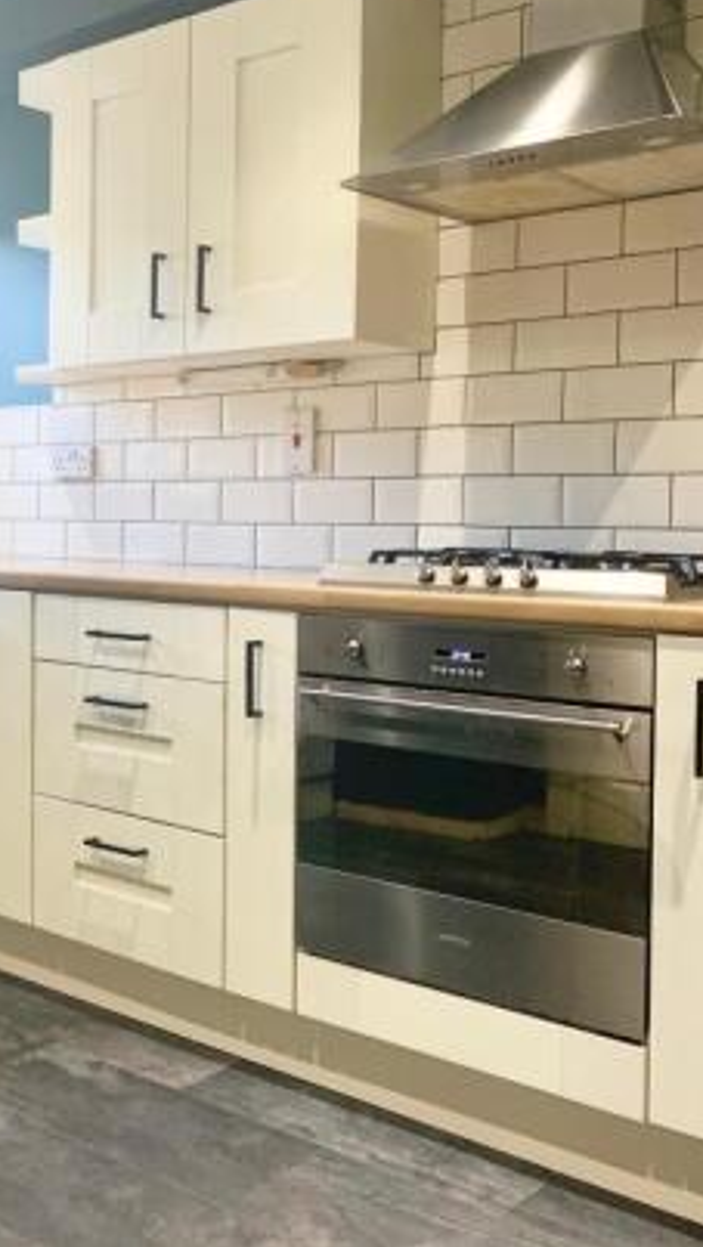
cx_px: -20
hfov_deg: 27.2
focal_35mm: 41
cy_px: 577
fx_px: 1357
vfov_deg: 49.3
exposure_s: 1/60
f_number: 1.8
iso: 100
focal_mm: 4.25
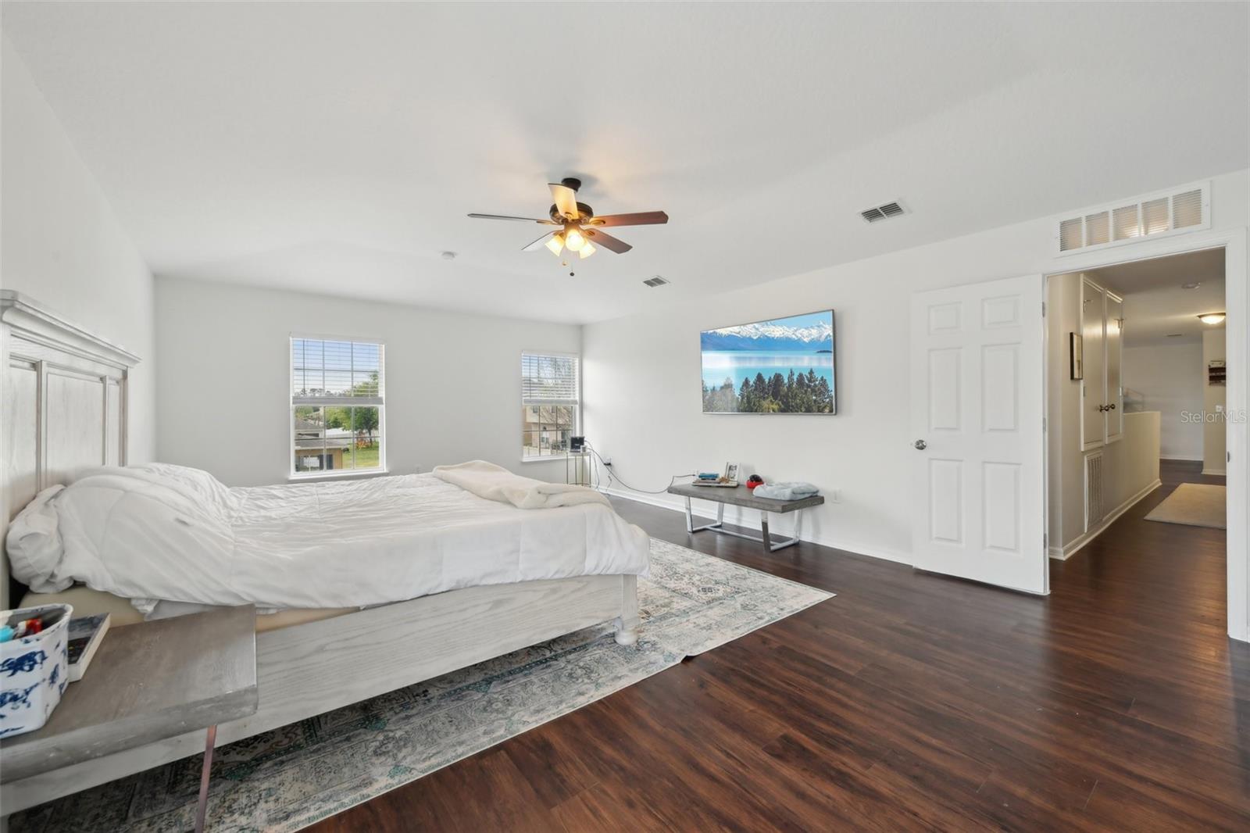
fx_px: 486
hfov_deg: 104.3
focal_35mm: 14
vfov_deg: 81.2
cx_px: 625
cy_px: 416
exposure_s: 1/15
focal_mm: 14
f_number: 8
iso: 400
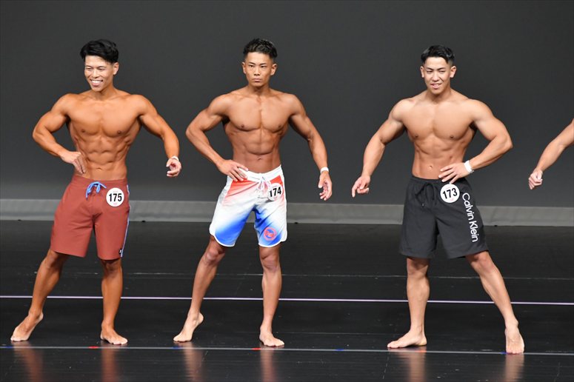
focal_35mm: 345
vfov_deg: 4.0
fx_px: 5498
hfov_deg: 6.0
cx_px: 287
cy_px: 191
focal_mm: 230
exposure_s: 1/400
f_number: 5.6
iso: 4000
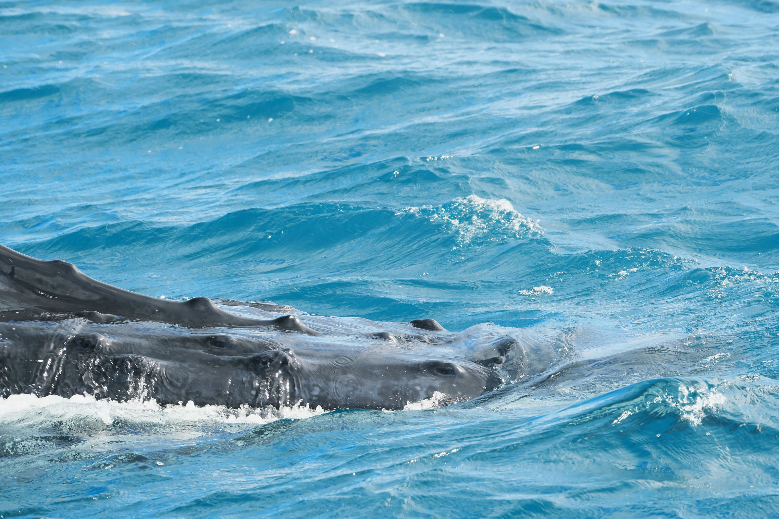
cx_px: 390
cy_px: 260
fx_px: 5994
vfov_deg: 5.0
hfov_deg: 7.4
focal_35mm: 277
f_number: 8
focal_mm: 184.6
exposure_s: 1/350
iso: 500
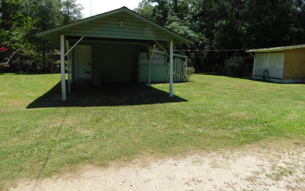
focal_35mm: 25
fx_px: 208
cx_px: 154
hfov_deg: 72.6
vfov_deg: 49.2
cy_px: 85
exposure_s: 1/1250
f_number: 3
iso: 125
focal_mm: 4
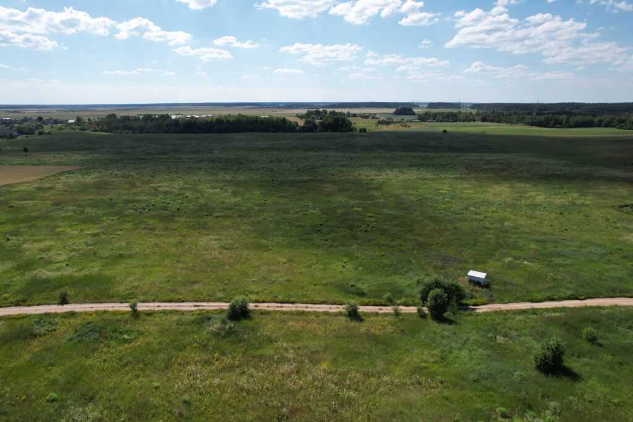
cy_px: 211
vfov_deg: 57.2
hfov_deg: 78.6
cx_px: 316
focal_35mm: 22
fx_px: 387
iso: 100
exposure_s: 1/2500
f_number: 2.8
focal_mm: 8.38
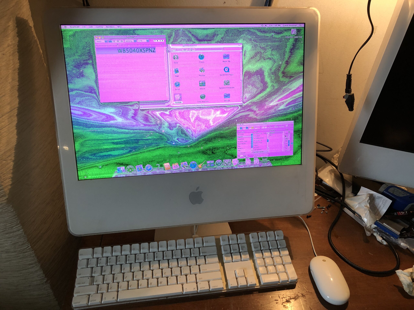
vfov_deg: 49.7
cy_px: 155
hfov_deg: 63.4
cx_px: 207
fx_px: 335
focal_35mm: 28
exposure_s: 1/24
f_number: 1.8
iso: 40
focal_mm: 4
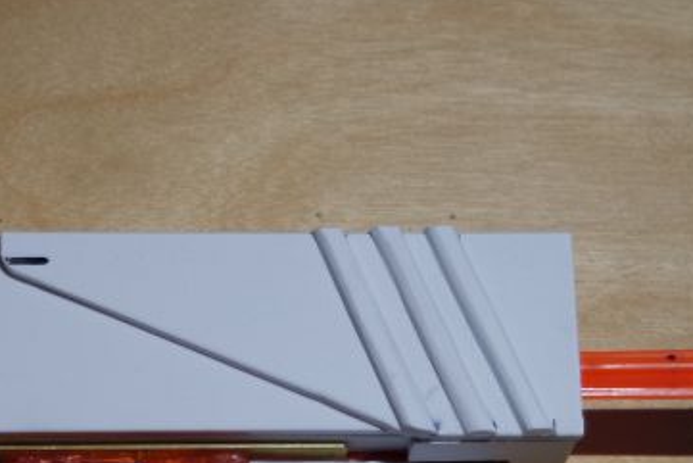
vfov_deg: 9.7
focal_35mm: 139
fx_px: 2677
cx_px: -81
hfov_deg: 14.4
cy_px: 645
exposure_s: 1/60
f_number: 4.5
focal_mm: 32
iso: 400
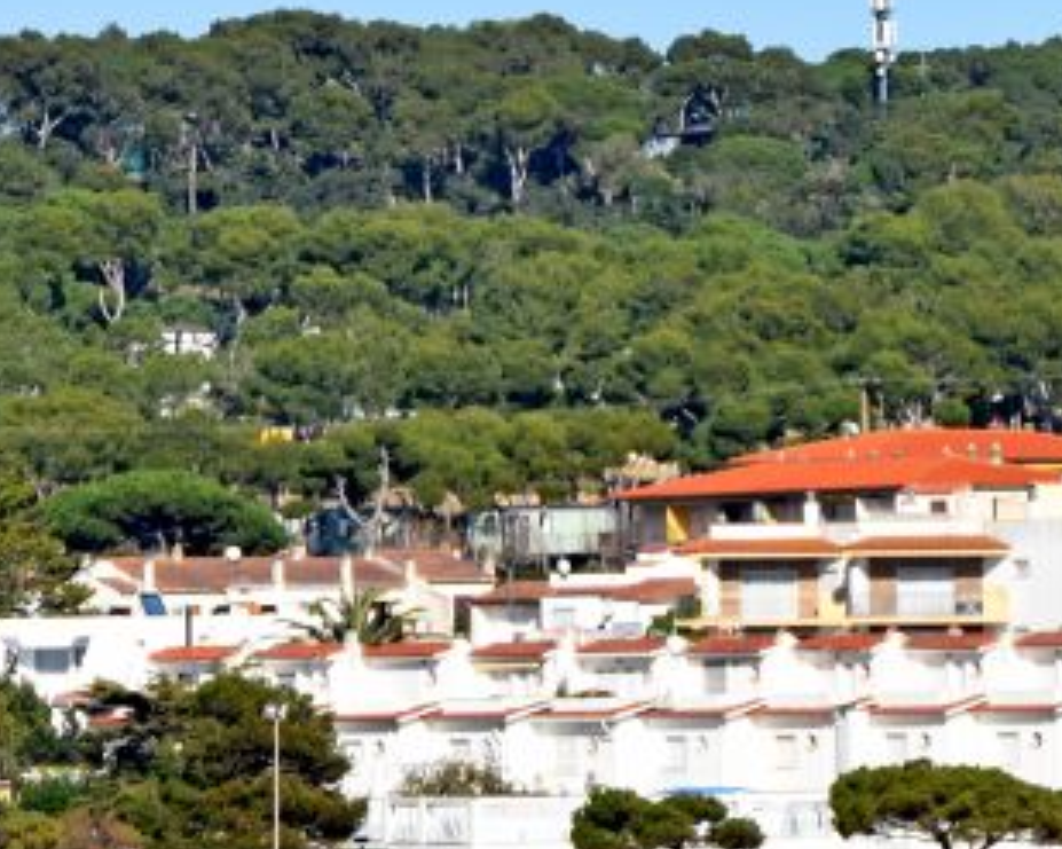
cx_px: 1079
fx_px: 13937
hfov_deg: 4.4
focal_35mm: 444
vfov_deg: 3.5
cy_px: 577
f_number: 11
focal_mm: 95
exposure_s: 1/500
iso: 320
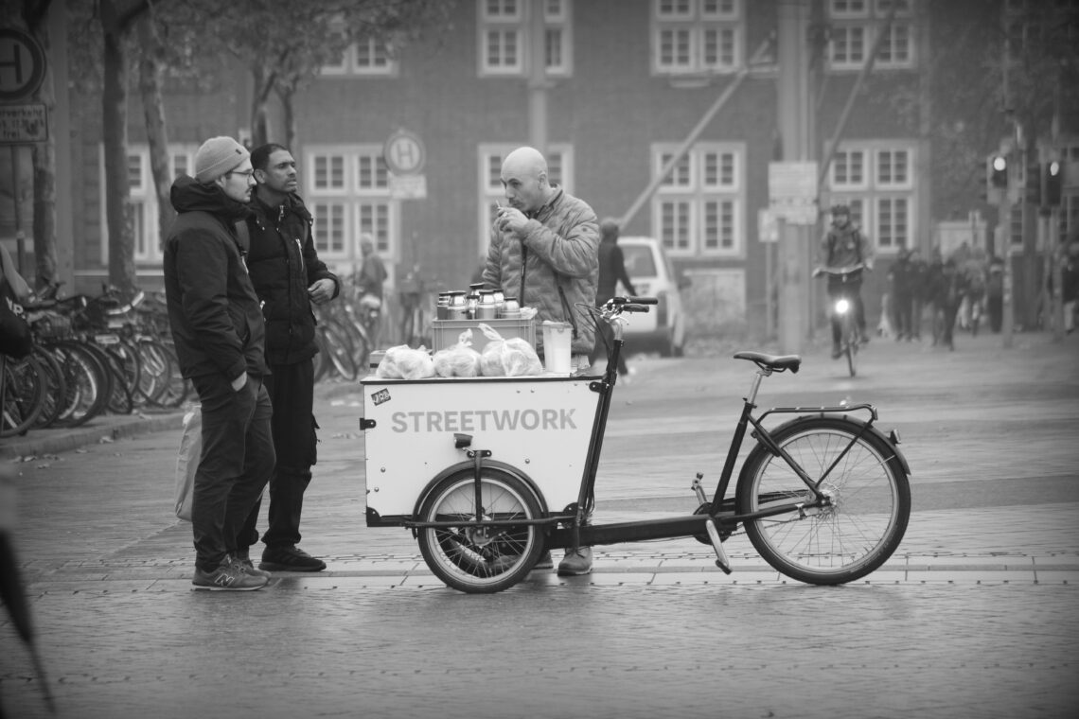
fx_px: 8991
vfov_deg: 4.6
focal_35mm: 300
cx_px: 540
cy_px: 360
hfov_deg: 6.9
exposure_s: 1/250
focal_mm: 200
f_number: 5.6
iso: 400
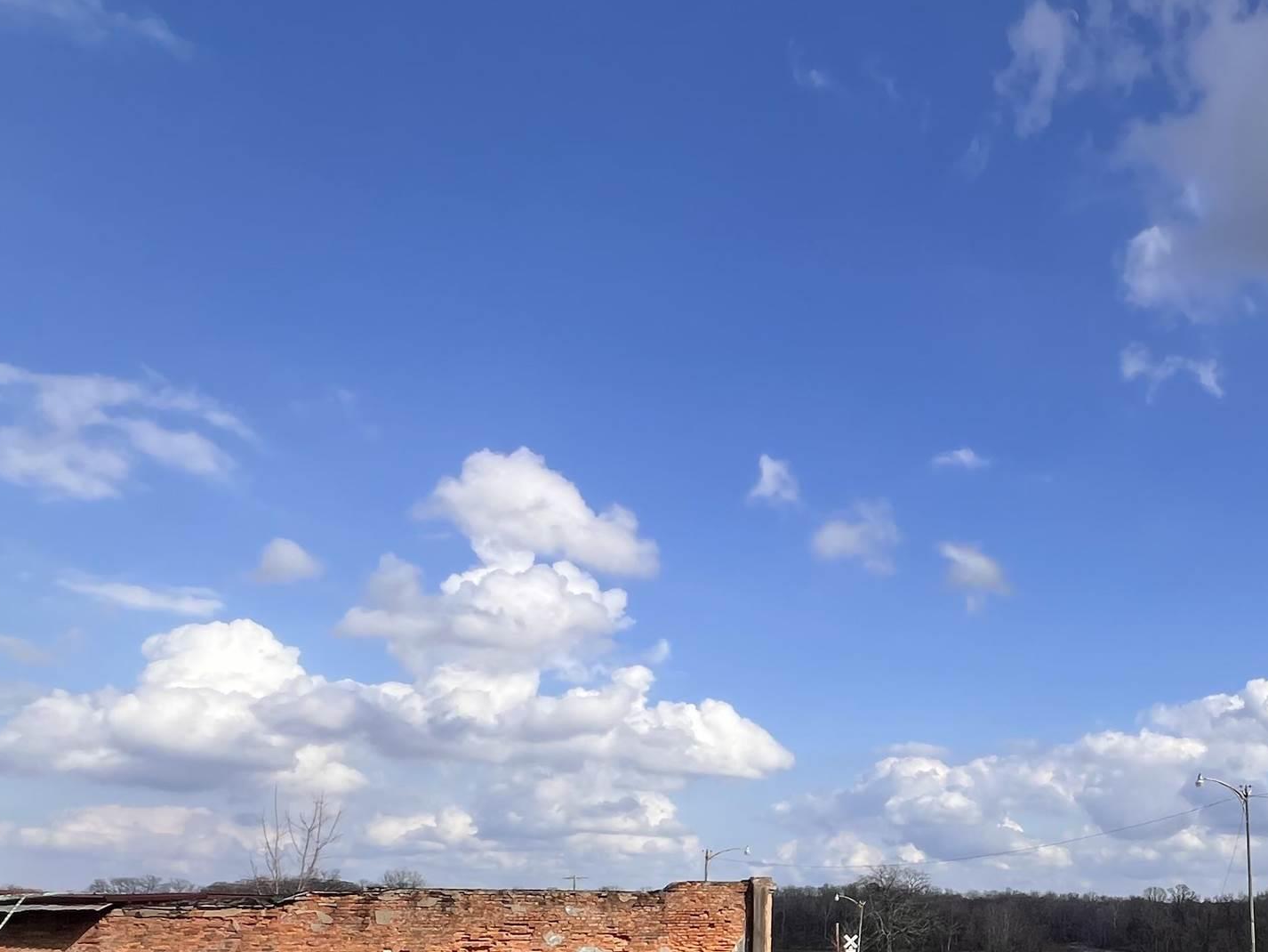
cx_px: 1067
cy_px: 852
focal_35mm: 28
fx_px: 1026
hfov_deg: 57.2
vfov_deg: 45.3
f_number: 1.8
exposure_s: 1/1946
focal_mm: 1.57
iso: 32
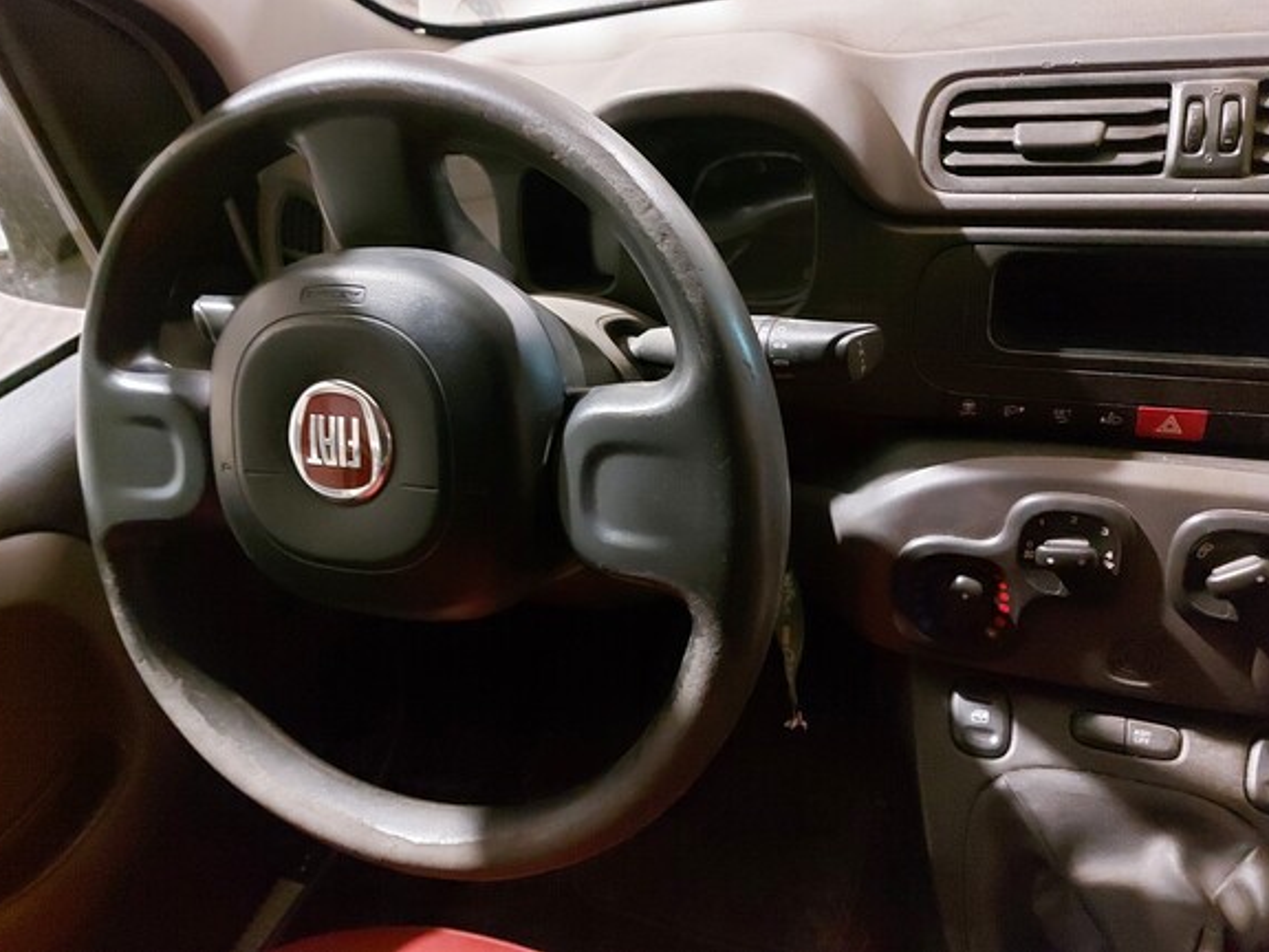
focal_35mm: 25
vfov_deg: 54.9
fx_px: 916
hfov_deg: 69.4
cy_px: 458
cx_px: 628
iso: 2000
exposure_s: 1/17
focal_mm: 5.23
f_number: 1.8
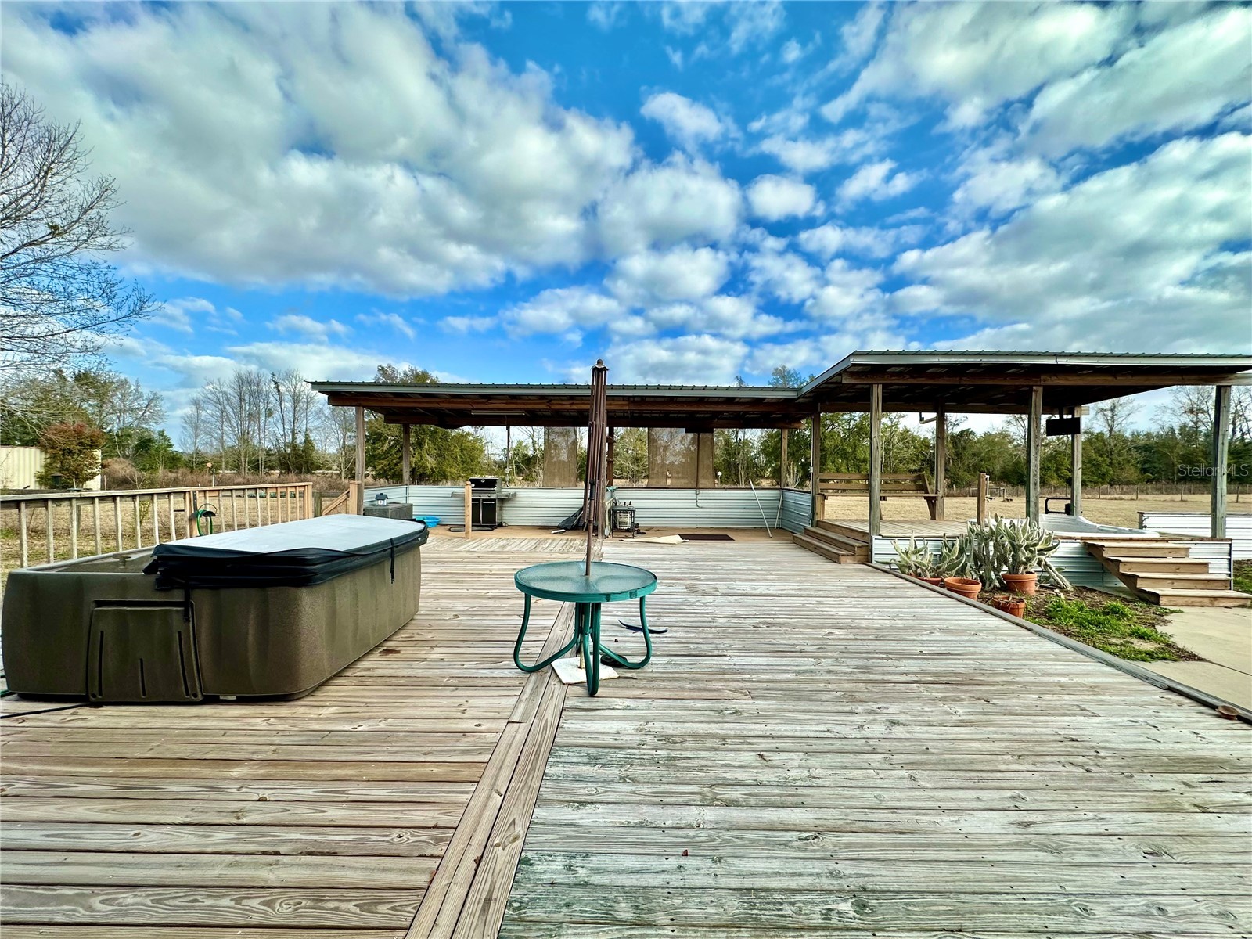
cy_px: 470
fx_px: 506
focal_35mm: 14
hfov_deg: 102.1
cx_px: 626
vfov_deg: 85.7
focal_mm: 2.22
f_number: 2.2
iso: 40
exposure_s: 1/1319
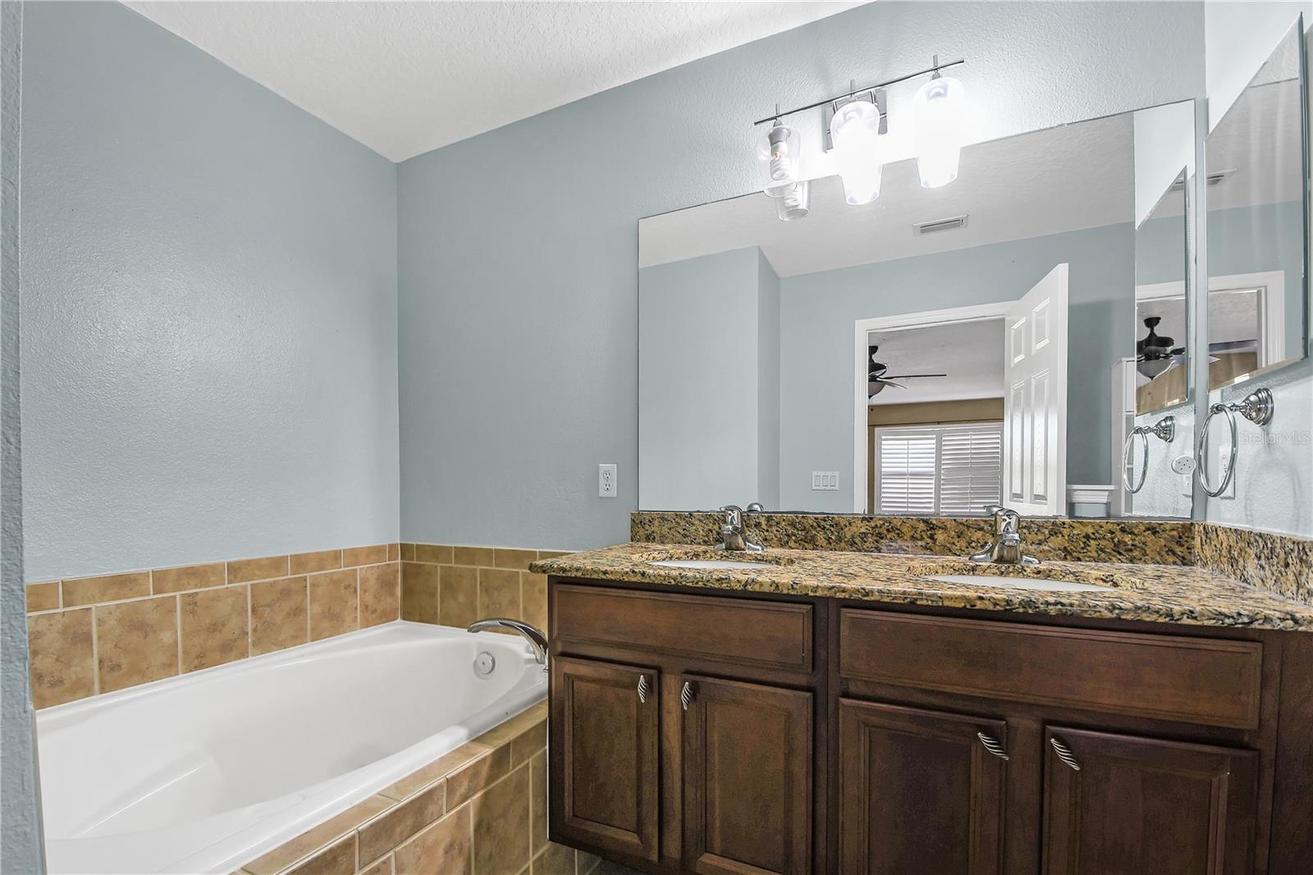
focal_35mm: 15
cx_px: 656
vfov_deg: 77.3
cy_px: 438
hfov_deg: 100.4
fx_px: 547
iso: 100
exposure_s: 1/5
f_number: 7.1
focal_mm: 10
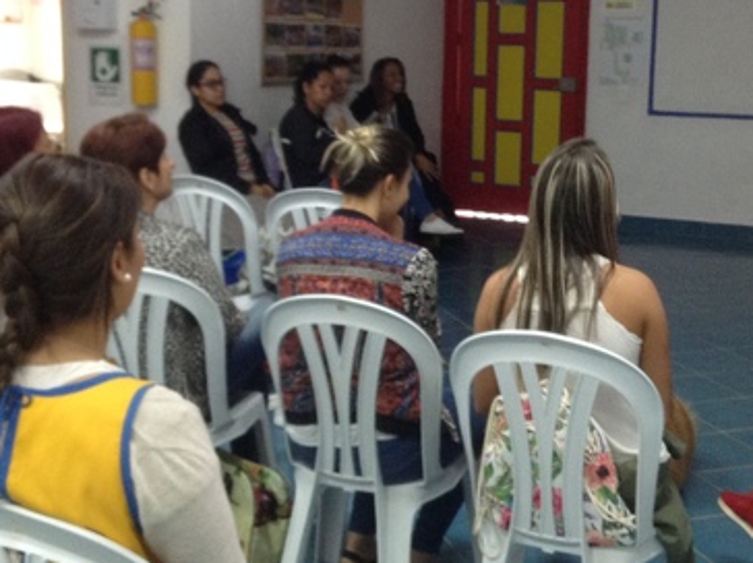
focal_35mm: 58
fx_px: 1260
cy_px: 192
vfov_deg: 25.1
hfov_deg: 33.2
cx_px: 426
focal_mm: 3.3
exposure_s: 1/24
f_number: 2.4
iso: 100
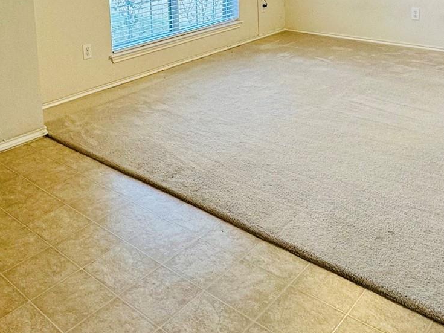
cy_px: -2
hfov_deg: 47.7
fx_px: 500
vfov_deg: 33.6
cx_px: 192
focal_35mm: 39
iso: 125
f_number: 2.2
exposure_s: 1/120
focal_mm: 2.22
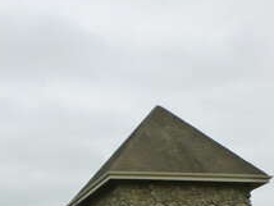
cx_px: -95
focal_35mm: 112
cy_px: 287
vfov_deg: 12.7
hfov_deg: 16.5
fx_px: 888
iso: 160
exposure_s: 1/640
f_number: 3.4
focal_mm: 5.4
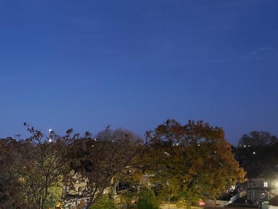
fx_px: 410
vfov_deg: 27.9
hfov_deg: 35.5
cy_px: 172
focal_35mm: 51
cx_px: 35
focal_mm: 4.3
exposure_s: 1/10
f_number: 1.5
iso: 1250
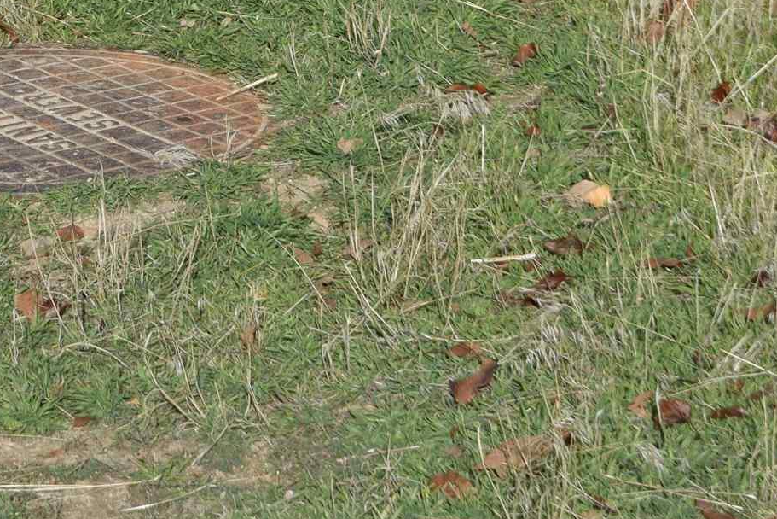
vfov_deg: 7.5
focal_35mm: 182
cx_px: 186
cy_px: -156
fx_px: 3929
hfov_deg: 11.3
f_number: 9
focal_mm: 36
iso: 100
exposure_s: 1/320
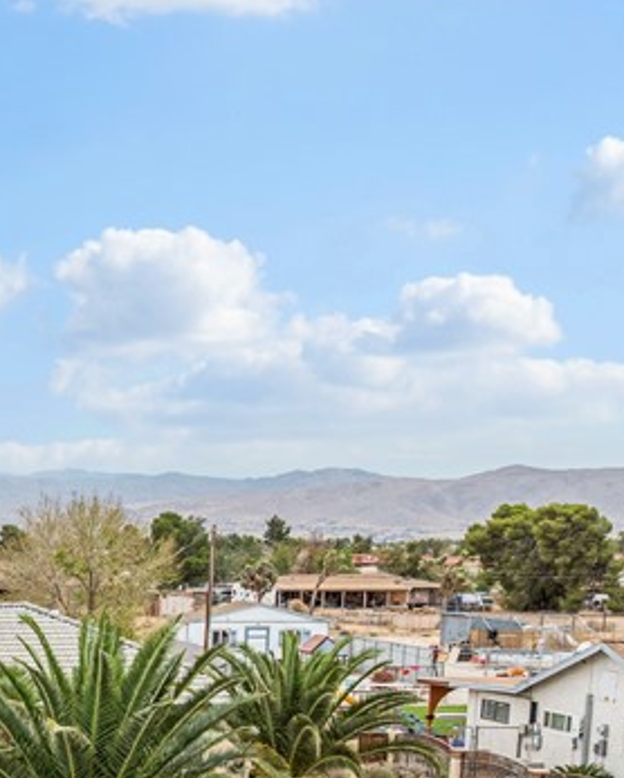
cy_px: 839
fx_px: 1591
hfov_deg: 19.2
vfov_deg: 25.6
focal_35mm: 69
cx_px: -330
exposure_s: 1/2000
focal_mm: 12.29
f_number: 2.8
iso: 100
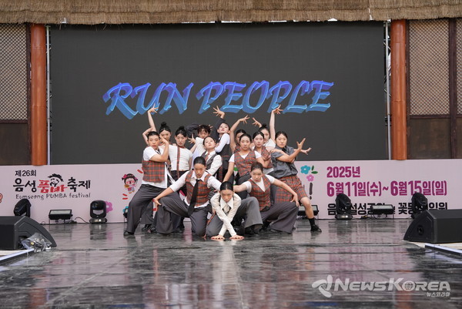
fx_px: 899
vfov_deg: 19.5
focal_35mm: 70
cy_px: 154
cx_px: 231
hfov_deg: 28.8
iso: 1250
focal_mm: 70
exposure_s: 1/800
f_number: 6.3
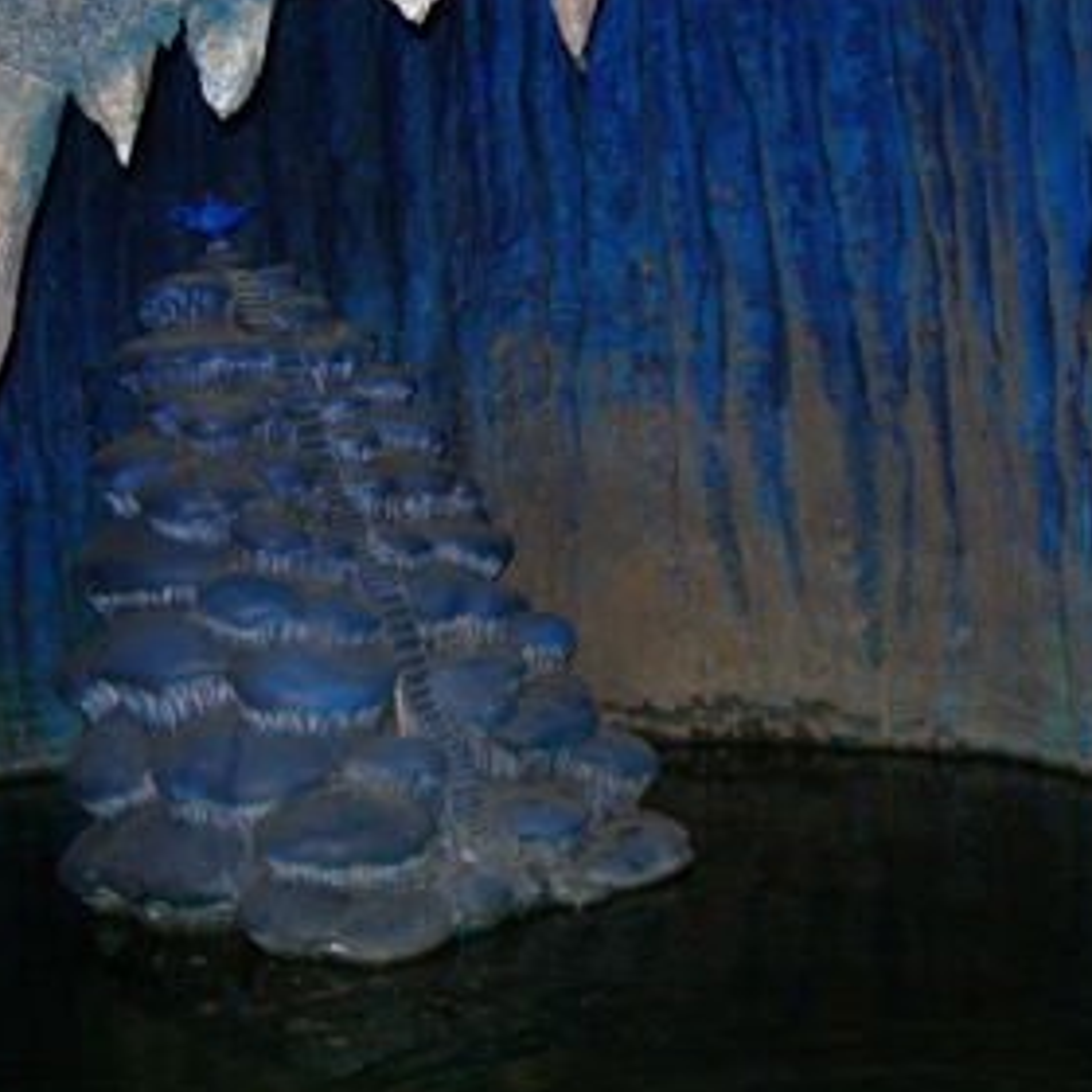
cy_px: 573
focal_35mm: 48
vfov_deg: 35.3
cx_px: 488
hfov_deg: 35.3
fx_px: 1713
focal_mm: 7.8
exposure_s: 1/60.1
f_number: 2.8
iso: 200
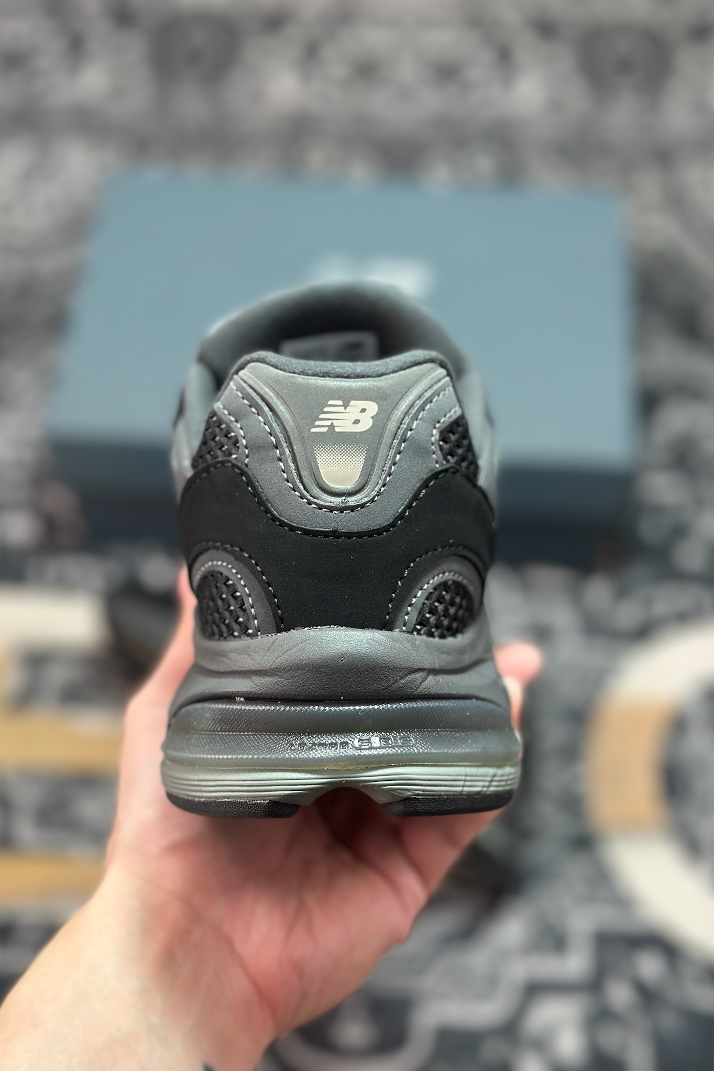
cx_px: 339
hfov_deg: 27.0
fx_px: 1488
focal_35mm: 50
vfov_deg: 39.6
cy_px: 535
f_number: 1.78
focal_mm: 6.86
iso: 80
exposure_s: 1/221
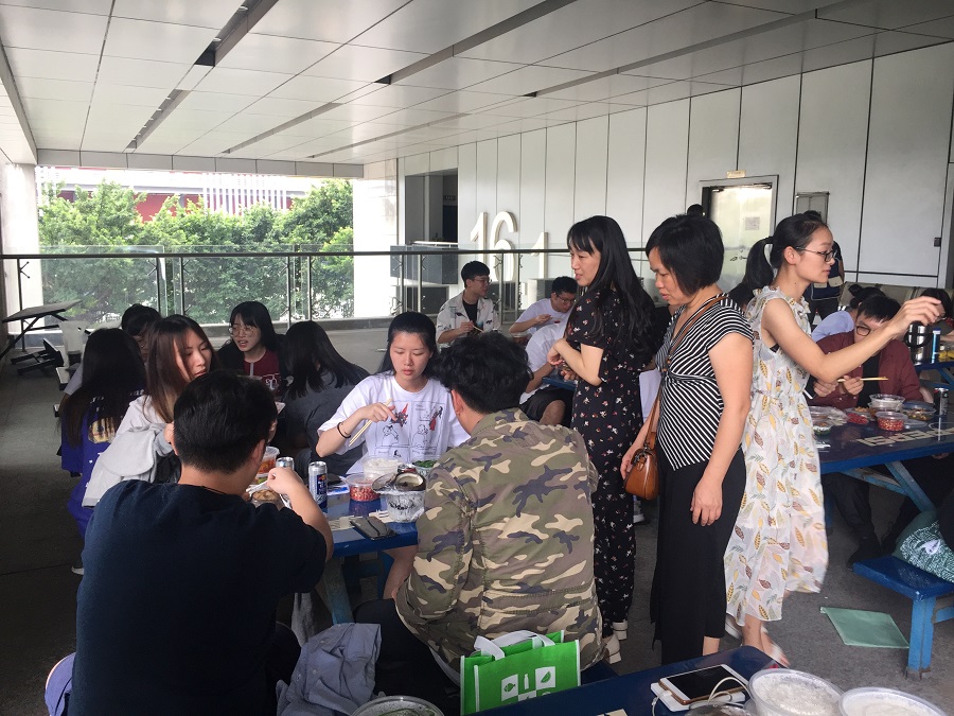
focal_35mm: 29
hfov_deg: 61.7
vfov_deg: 48.2
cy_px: 358
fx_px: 799
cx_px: 477
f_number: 2.2
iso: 50
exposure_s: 1/100
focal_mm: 4.15
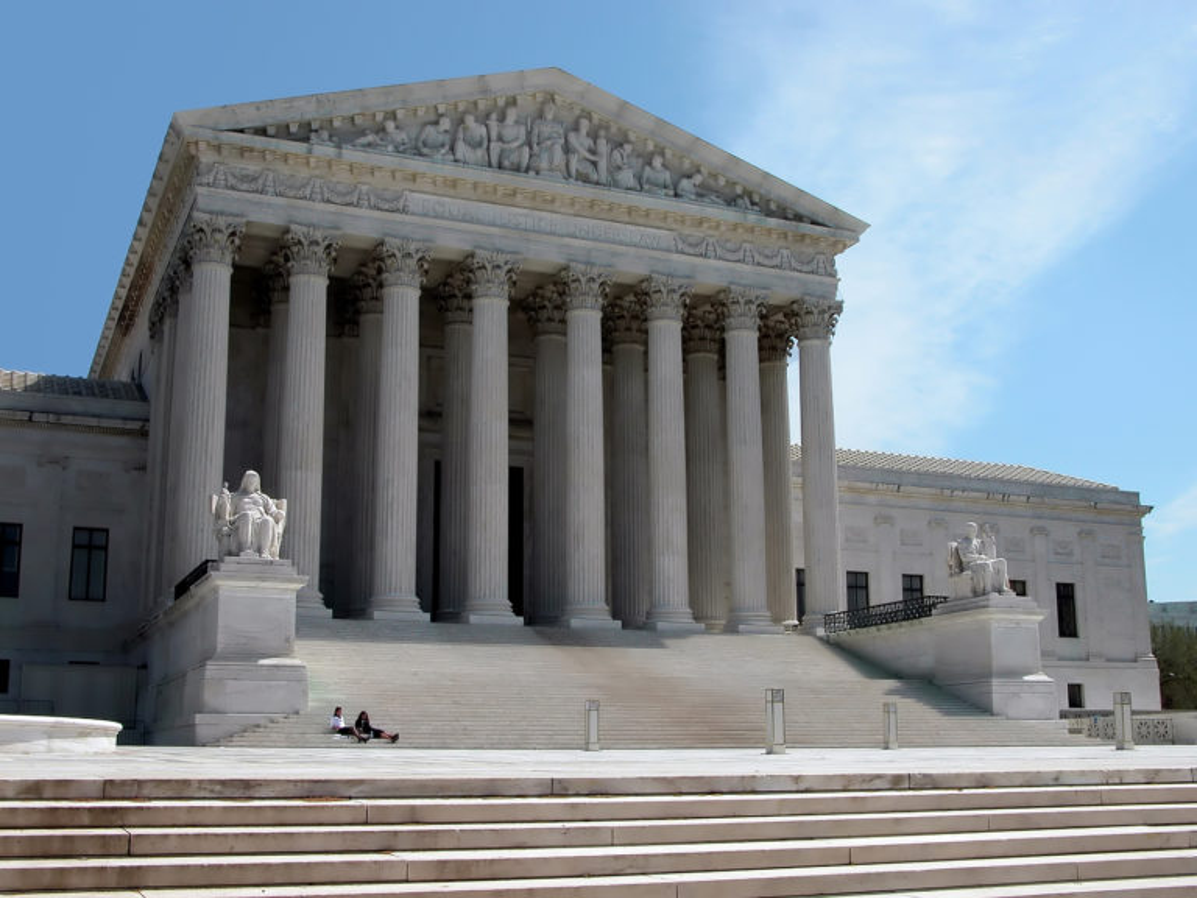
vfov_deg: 34.3
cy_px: 449
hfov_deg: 44.8
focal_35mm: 42
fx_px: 1452
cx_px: 598
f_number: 7.3
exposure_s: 1/341
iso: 100
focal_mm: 10.7
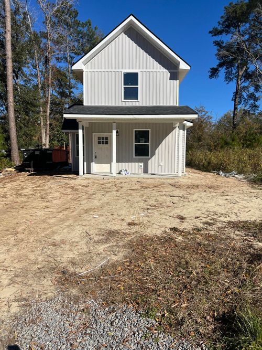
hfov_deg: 53.0
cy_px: 175
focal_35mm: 26
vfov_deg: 67.3
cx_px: 131
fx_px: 262
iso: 50
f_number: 1.5
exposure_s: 1/6993
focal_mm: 5.7
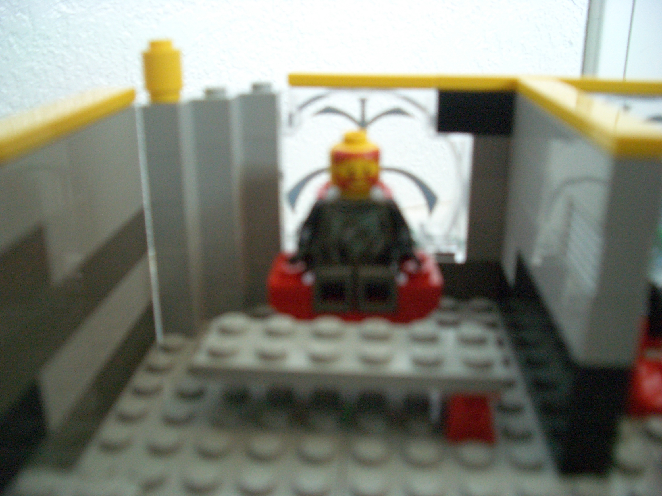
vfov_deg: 40.7
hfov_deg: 52.6
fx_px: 669
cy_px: 248
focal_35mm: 35
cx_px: 331
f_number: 2.6
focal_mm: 5.8
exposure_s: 1/15
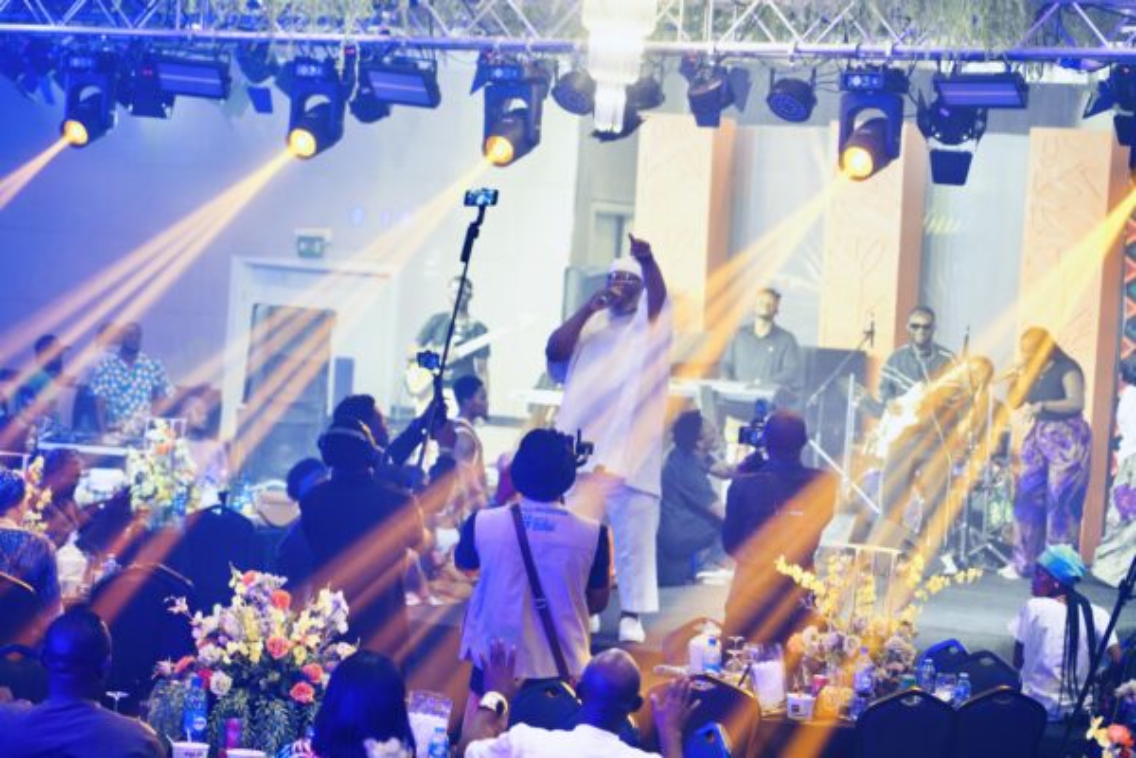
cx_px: 568
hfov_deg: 19.5
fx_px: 3313
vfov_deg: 13.0
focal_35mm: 105
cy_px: 379
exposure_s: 1/80
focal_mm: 105
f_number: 4
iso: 2000
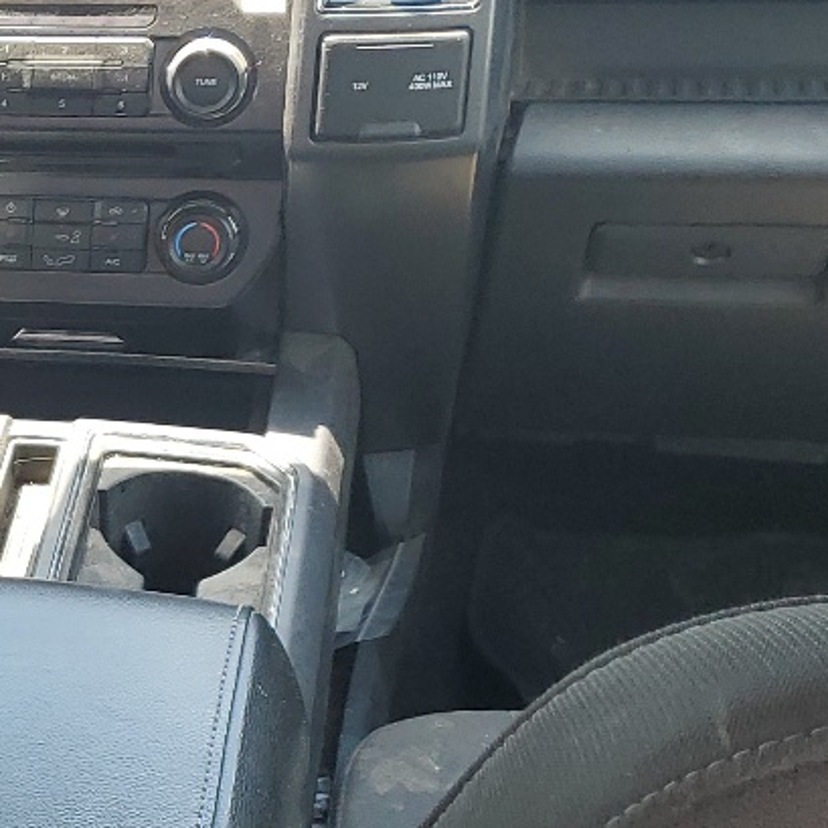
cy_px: 694
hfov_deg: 17.2
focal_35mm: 90
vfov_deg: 19.1
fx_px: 2436
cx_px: -453
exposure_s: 1/204
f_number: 1.5
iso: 50
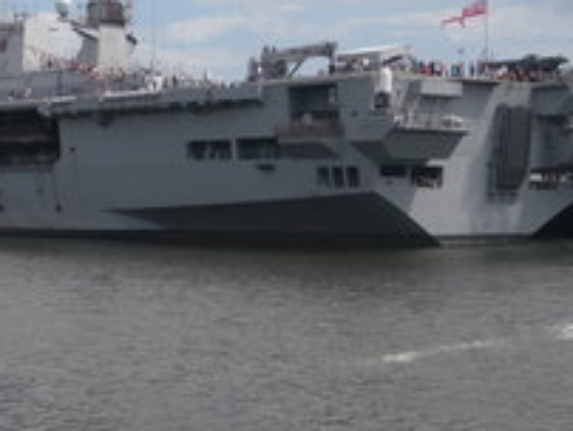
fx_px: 1541
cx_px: 122
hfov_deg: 20.8
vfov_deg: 15.9
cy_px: 119
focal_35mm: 93
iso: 100
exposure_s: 1/1250
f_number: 4.2
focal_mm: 8.29
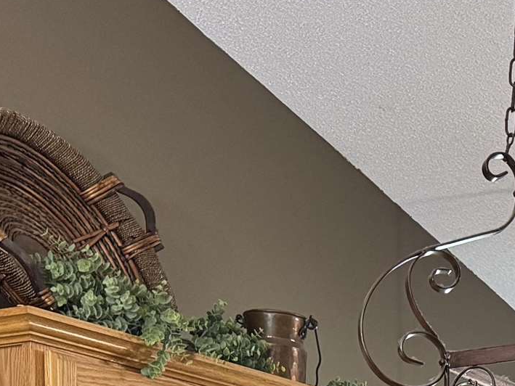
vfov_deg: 12.7
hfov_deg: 17.1
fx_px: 1548
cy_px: 734
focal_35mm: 104
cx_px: 775
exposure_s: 1/60
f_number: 1.78
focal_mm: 6.76
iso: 400
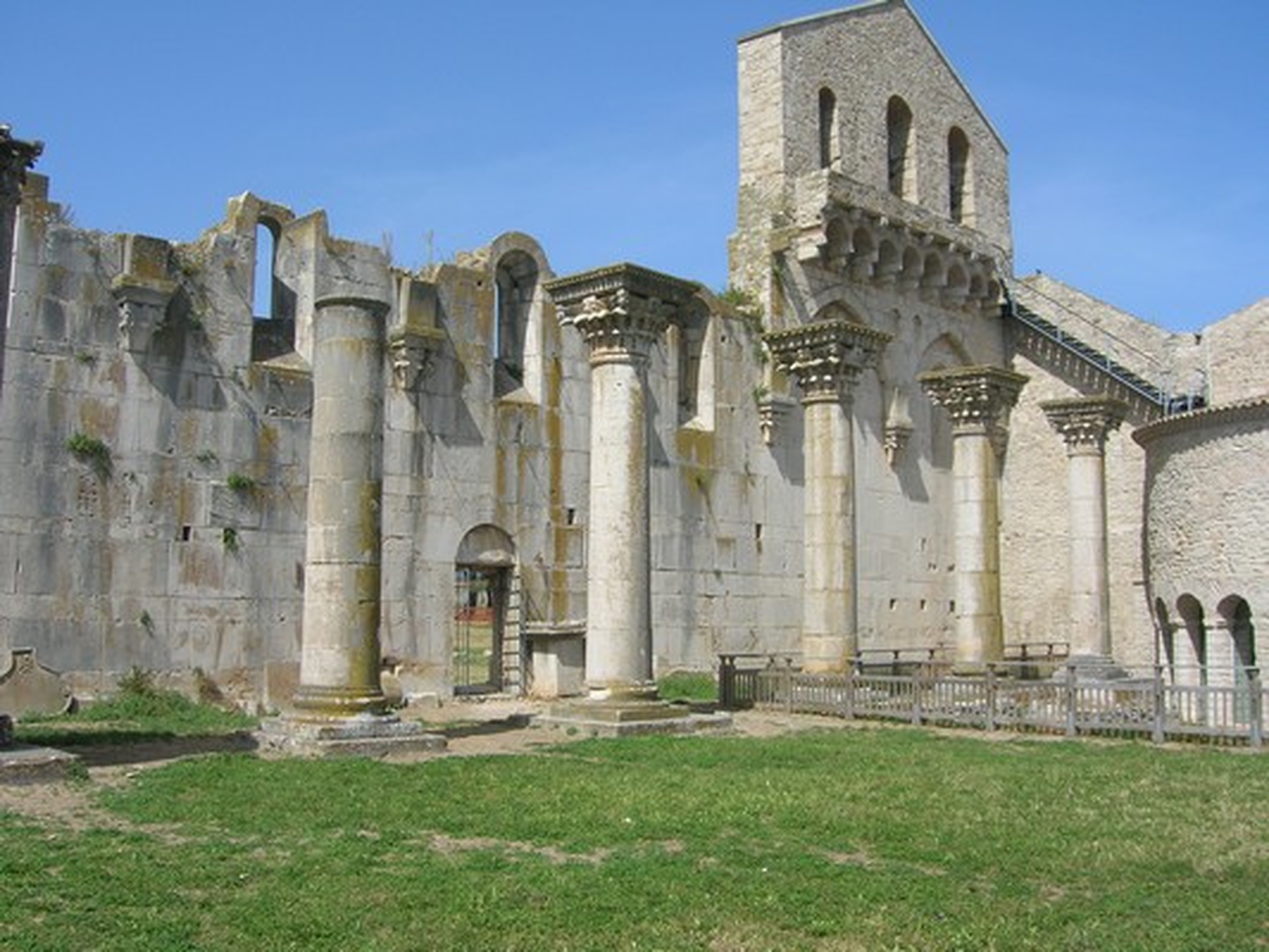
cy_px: 476
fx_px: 1247
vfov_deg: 41.8
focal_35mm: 34
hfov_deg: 53.9
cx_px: 634
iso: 50
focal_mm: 5.7
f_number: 4.9
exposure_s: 1/385
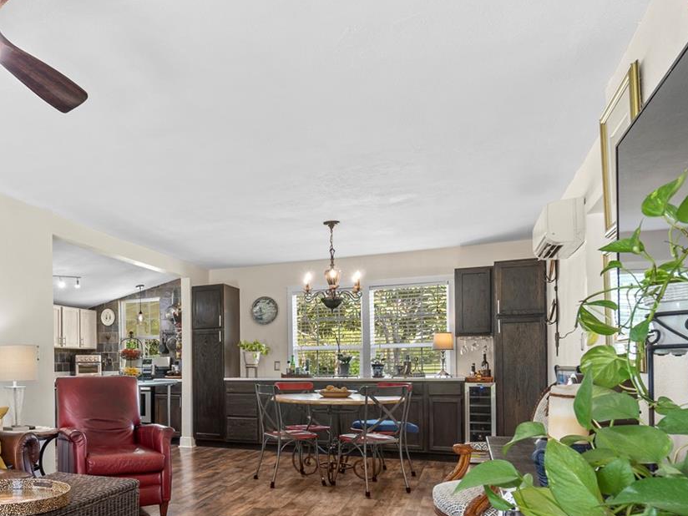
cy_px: 370
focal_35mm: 28
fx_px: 557
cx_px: 173
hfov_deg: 60.0
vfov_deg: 48.3
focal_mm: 10
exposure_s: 1.6
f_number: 8
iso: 100
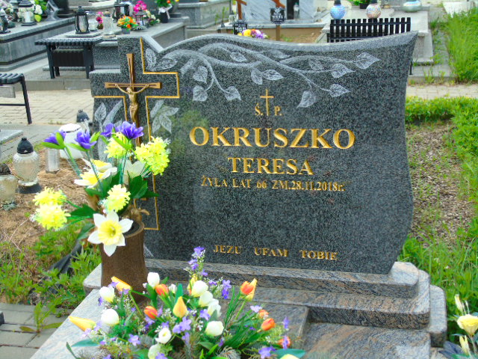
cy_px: 180
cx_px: 239
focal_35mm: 46
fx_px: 635
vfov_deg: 31.5
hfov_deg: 41.2
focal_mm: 8.2
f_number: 4.1
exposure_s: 1/250
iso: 80
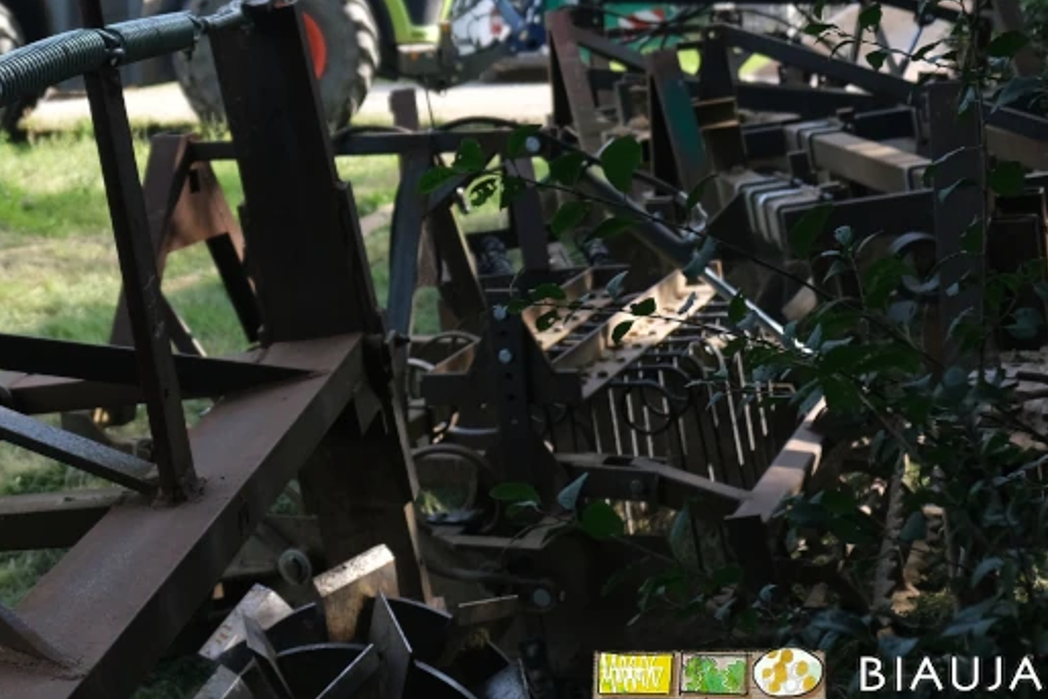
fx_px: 1834
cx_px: -29
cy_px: -2
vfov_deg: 20.9
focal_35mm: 63
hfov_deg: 29.5
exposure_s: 1/500
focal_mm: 18
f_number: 2.8
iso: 200
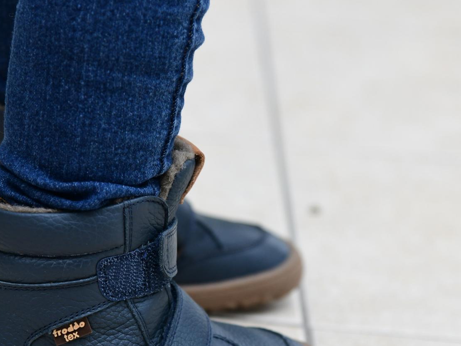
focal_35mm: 208
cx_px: 193
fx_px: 2769
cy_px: 209
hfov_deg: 9.5
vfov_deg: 7.1
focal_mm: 120
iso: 800
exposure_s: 1/400
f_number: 5
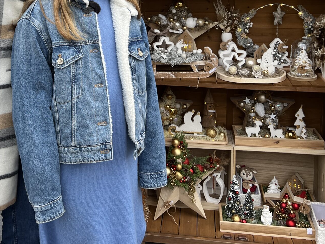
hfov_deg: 36.4
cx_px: 108
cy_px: 4
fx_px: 488
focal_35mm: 52
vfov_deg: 26.6
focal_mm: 5.7
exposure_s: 1/233
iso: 40
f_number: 1.5
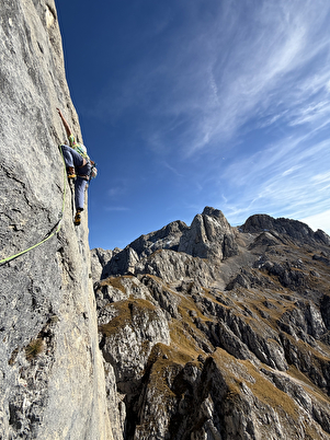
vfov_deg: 98.1
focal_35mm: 15
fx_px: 191
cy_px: 210
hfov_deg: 81.7
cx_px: 165
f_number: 2.2
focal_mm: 2.22
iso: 50
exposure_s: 1/1745
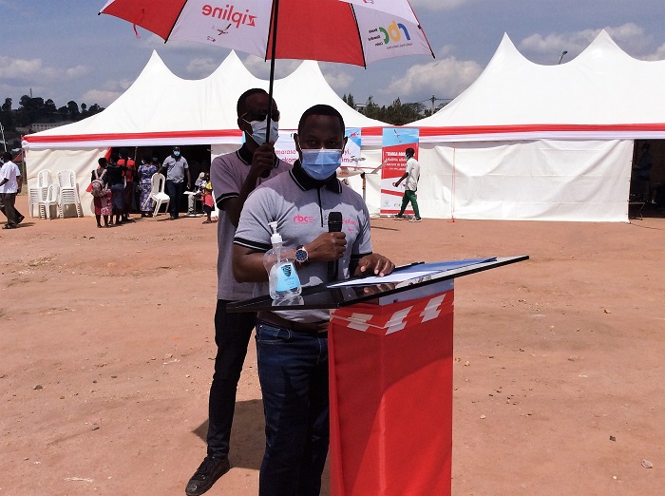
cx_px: 332
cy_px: 248
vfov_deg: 44.0
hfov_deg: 56.9
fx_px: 613
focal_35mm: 32
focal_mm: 3.3
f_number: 2.4
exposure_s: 1/5208
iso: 32
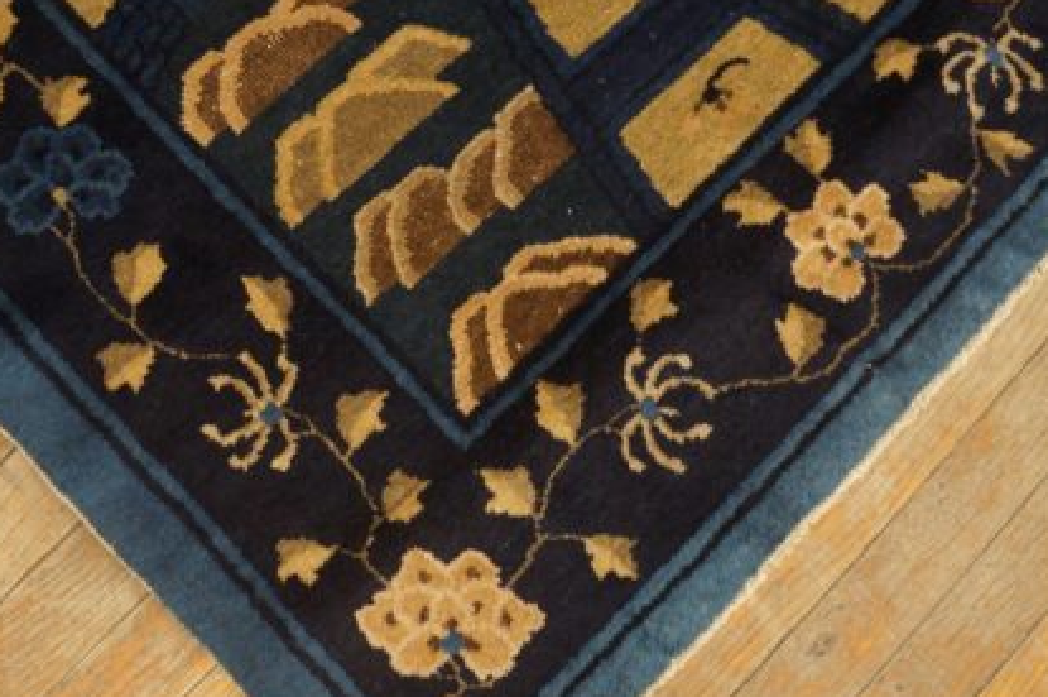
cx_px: 417
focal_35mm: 39
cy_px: 378
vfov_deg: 34.1
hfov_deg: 49.3
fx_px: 1134
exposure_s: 1/60
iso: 1600
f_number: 4
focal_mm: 18
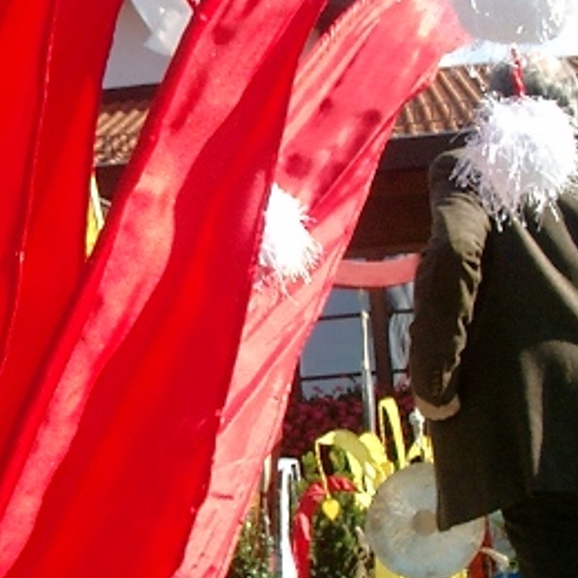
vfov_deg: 13.5
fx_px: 2437
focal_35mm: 129
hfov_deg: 13.3
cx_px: -24
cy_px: 318
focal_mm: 7.6
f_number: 5
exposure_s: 1/400
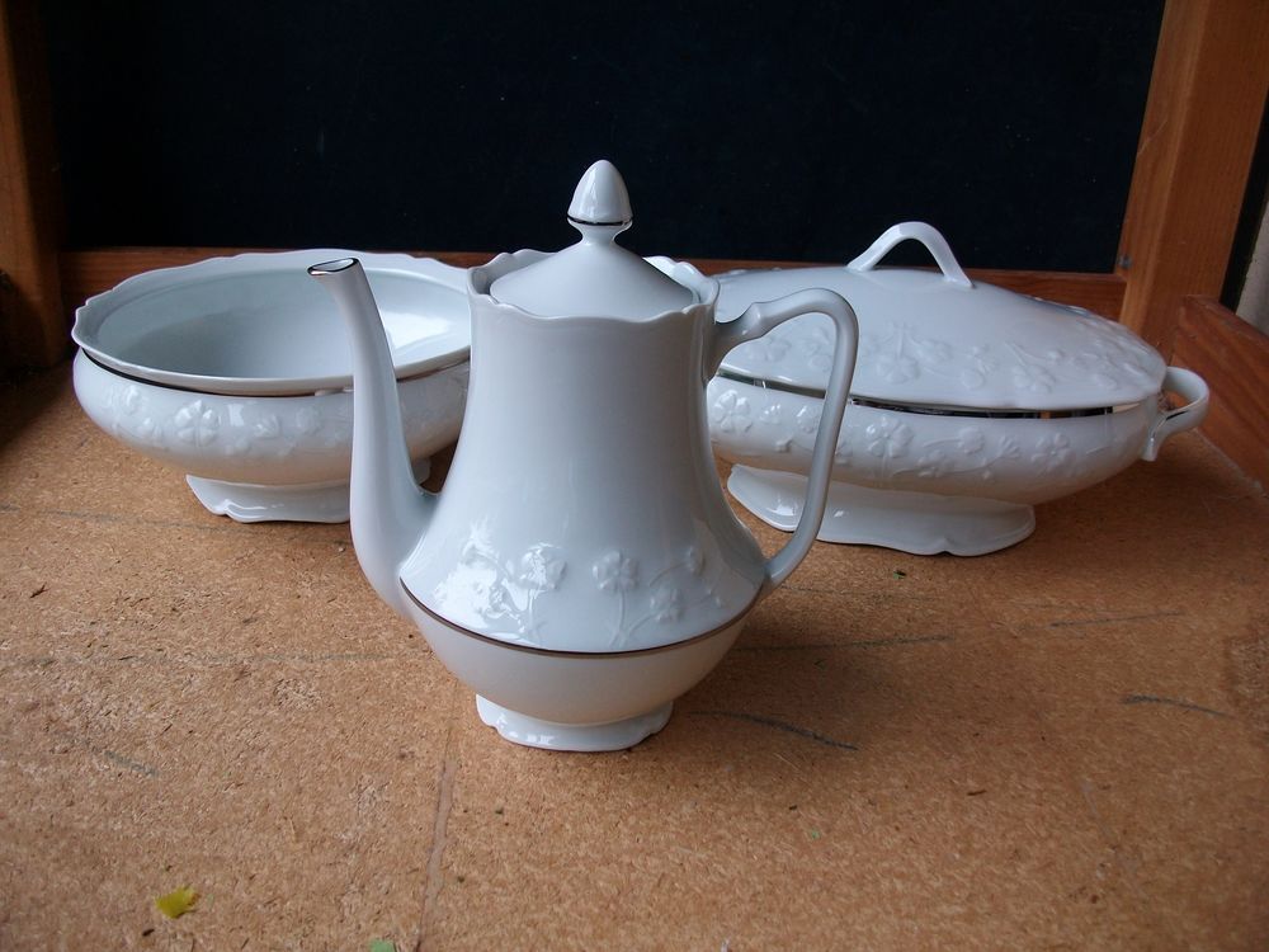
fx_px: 1173
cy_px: 476
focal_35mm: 32
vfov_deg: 44.2
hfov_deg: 56.8
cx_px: 634
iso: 80
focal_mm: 5.7
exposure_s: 1/44
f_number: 2.9
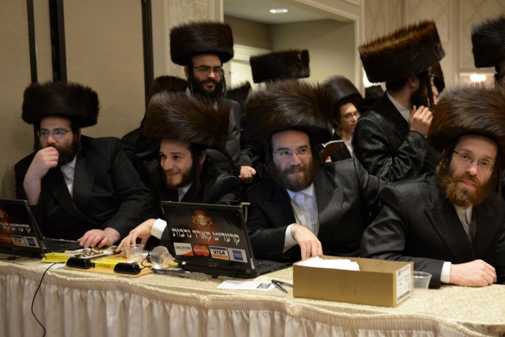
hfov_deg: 43.4
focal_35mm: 45
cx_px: 303
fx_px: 631
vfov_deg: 29.8
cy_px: 189
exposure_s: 1/100
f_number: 2.8
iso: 1600
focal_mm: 35
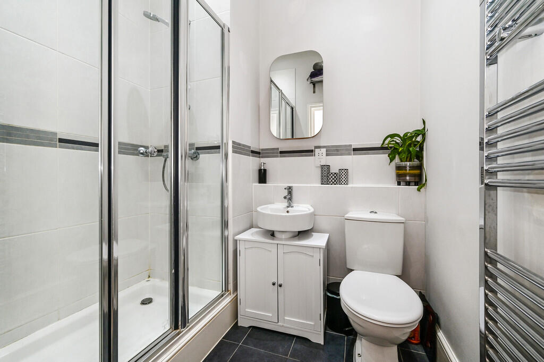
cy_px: 181
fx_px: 226
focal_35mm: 15
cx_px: 272
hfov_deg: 100.4
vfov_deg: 77.2
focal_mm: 15
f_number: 8
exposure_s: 1/60
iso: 400
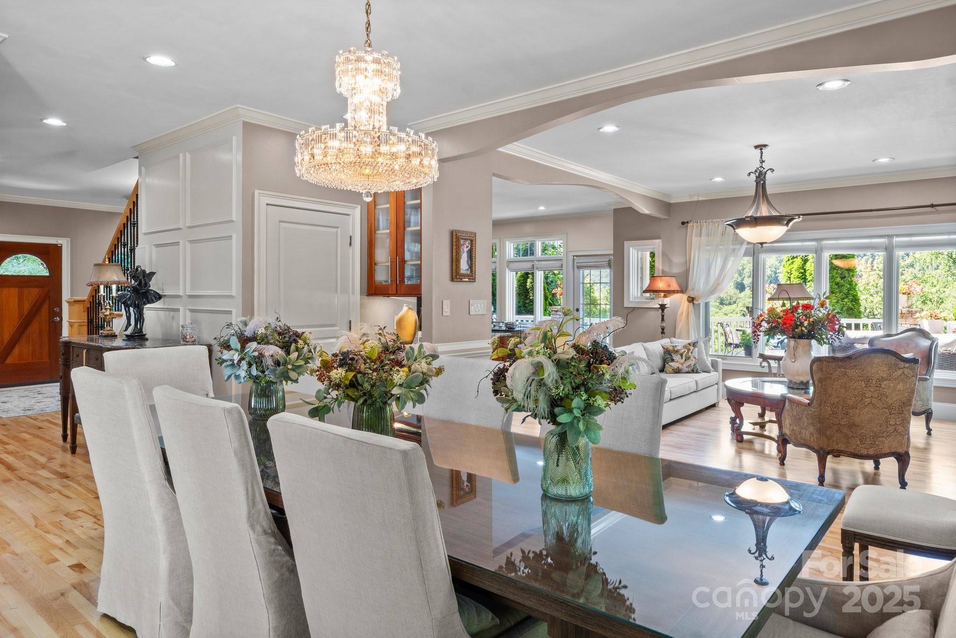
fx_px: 558
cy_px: 319
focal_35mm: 21
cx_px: 478
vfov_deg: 59.5
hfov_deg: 81.2
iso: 100
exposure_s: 1.3
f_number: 10
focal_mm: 14
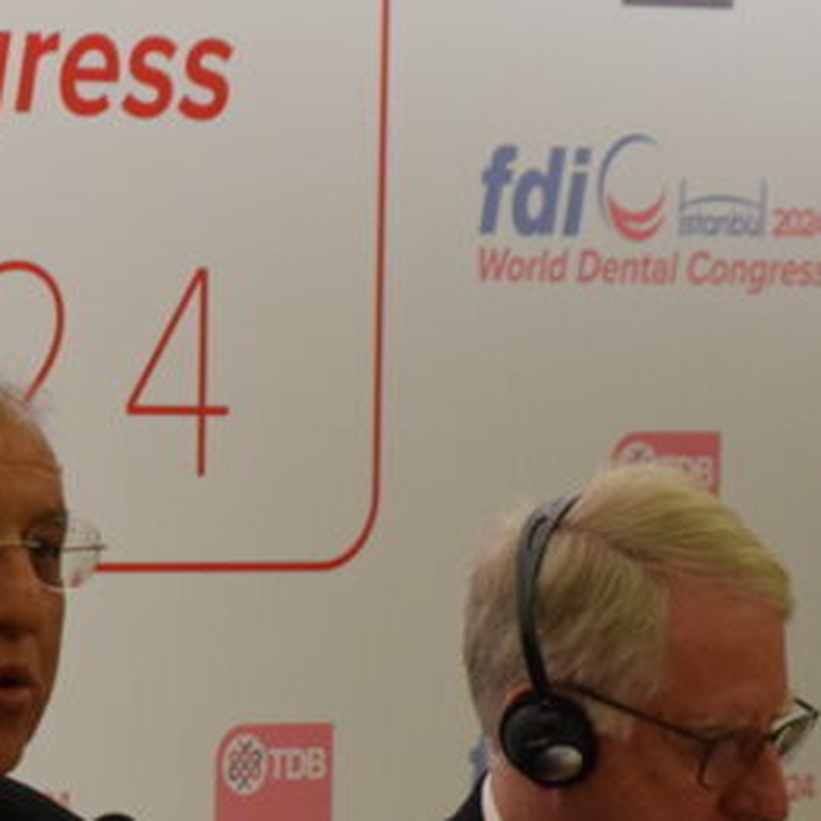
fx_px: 11136
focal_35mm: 415
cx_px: 208
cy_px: 857
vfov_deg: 4.2
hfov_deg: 4.2
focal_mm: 98
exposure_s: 1/60
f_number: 5.6
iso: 2200
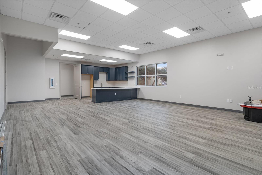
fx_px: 131
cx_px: 131
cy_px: 88
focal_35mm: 18
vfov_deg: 67.4
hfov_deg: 90.0
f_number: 8
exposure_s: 1/1.25
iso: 320
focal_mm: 18
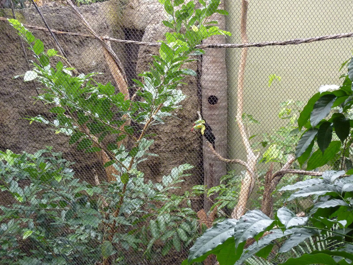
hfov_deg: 42.1
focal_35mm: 45
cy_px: 132
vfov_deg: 32.2
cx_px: 176
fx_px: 459
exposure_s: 1/80
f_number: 3.7
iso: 400
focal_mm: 7.3
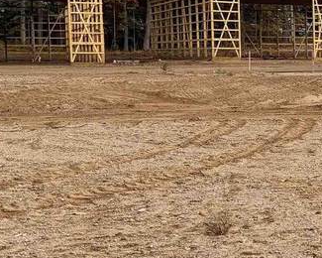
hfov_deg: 15.6
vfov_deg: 15.4
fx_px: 953
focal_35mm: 100
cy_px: 130
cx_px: 627
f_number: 1.6
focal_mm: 5.96
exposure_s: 1/2985
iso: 50
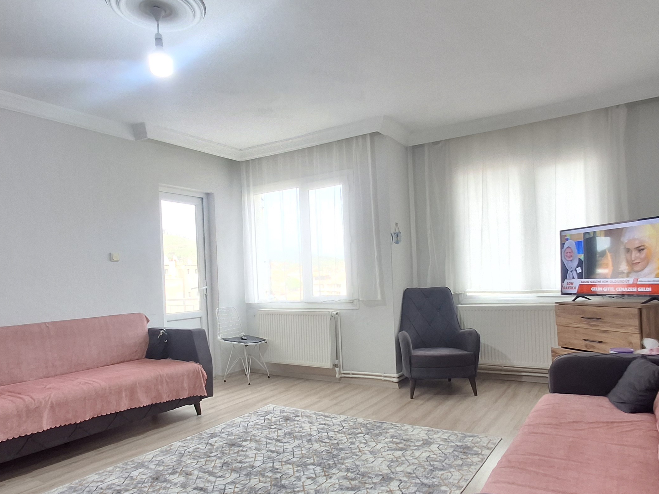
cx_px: 319
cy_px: 282
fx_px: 476
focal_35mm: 25
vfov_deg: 54.7
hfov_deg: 69.4
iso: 64
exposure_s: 1/40
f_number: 2.2
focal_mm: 1.64
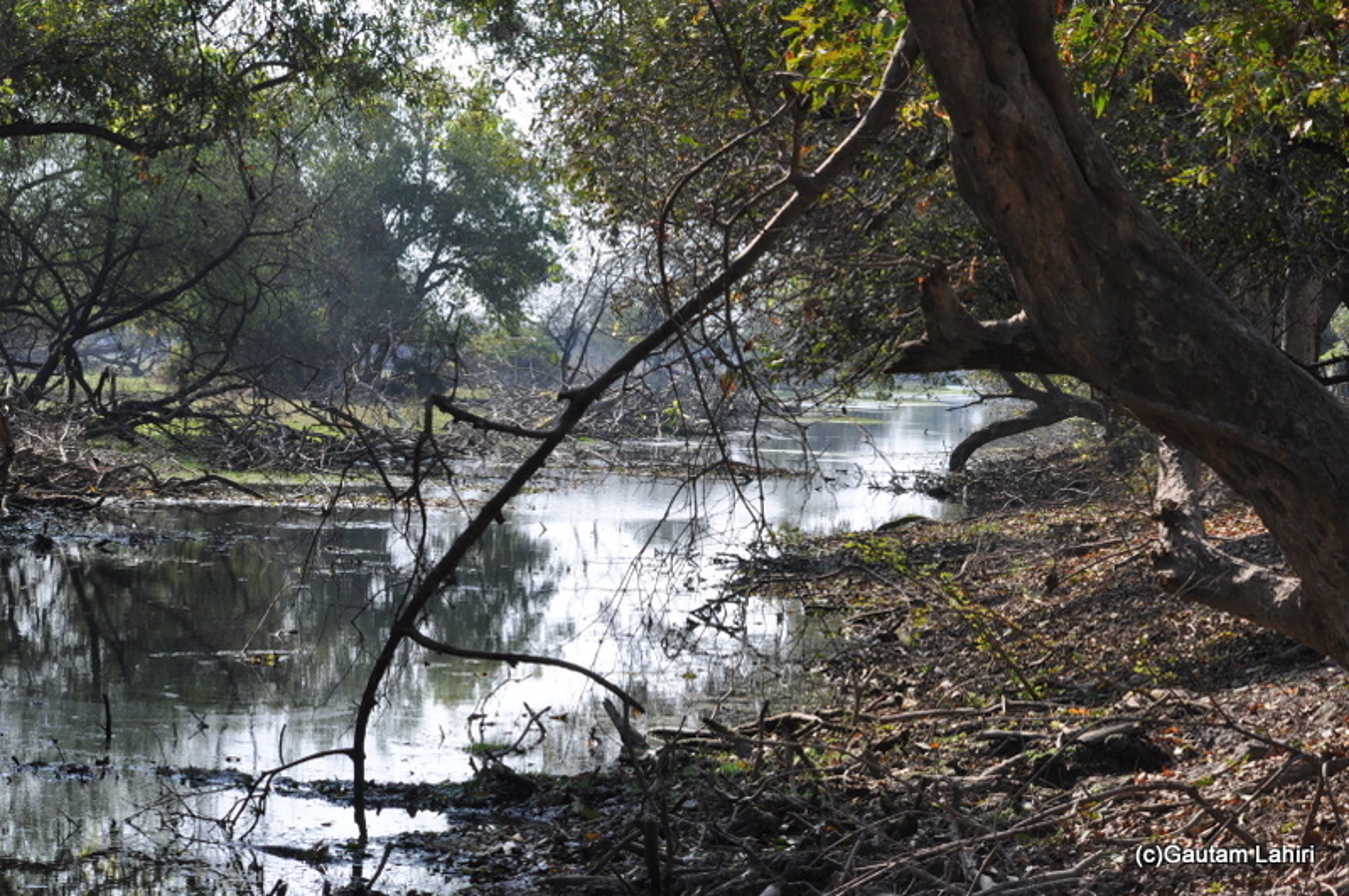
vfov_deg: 13.0
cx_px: 674
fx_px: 3931
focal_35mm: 105
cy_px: 448
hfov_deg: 19.5
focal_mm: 70
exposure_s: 1/160
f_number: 10
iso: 200
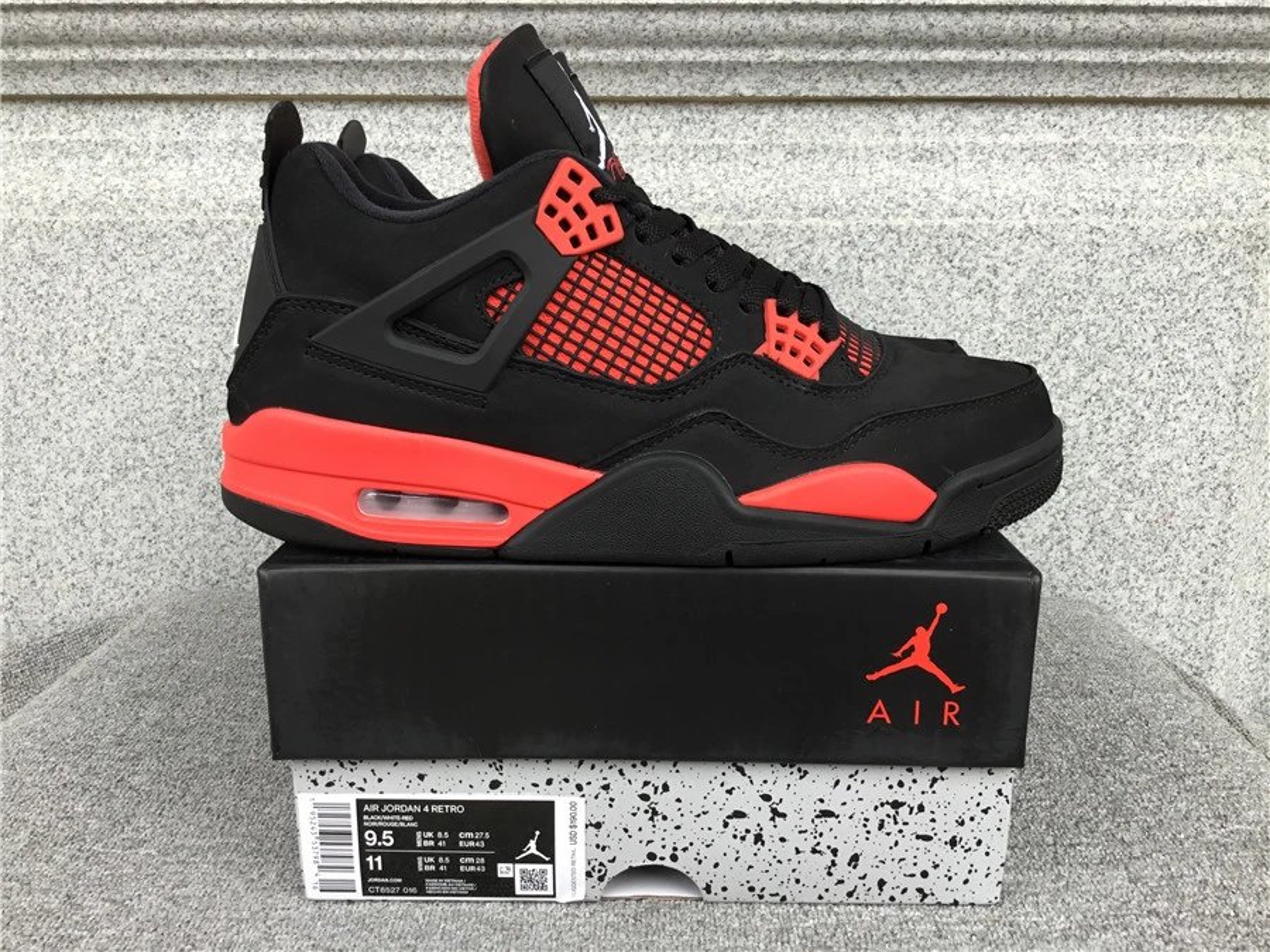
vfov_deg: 45.4
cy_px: 476
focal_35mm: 31
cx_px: 635
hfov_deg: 58.4
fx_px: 1137
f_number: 2.4
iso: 25
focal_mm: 3.3
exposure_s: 1/134
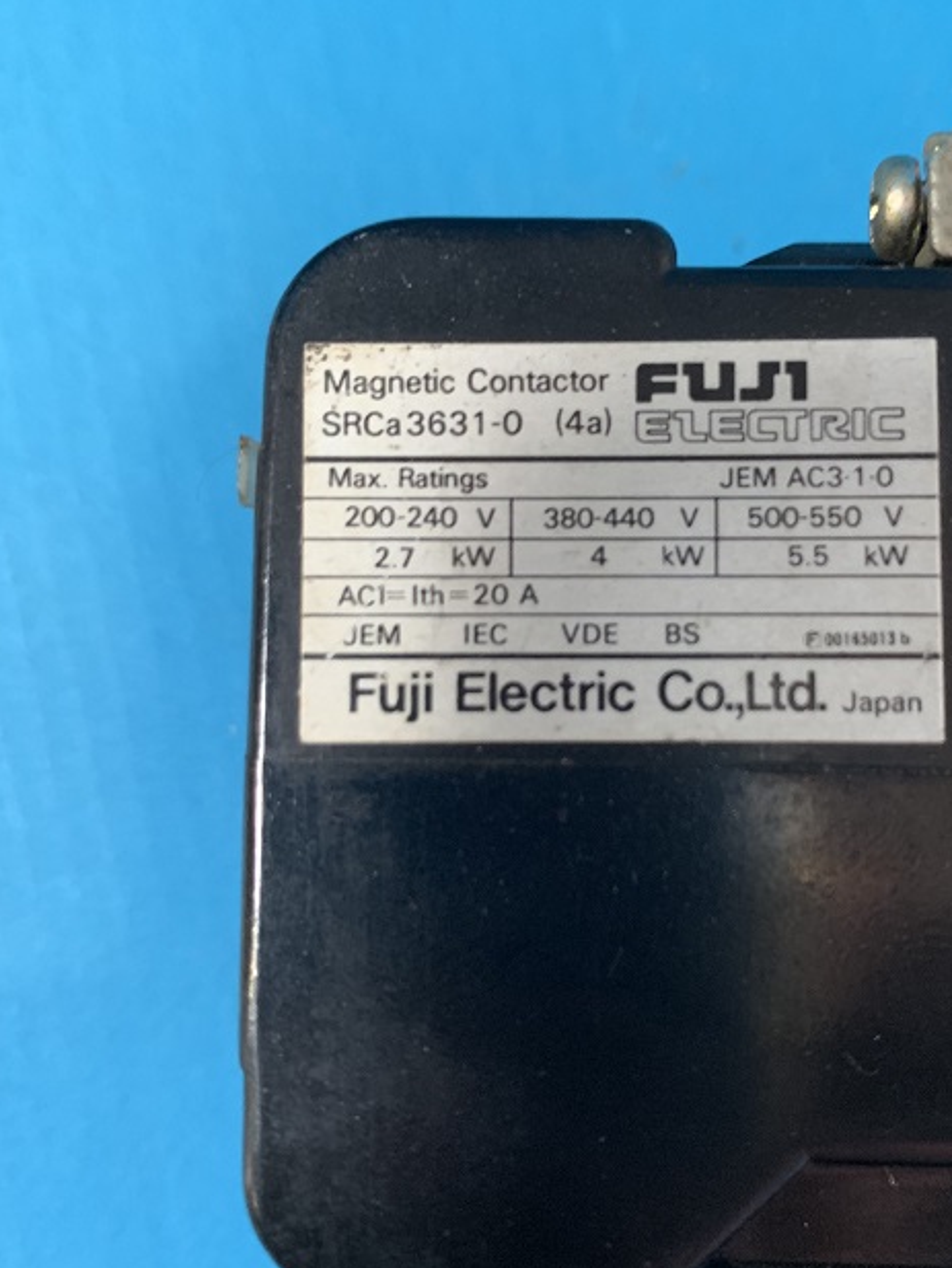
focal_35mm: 34
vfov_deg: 53.9
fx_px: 1246
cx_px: 603
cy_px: 595
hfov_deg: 41.5
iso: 400
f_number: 1.8
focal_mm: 4.25
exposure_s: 1/40
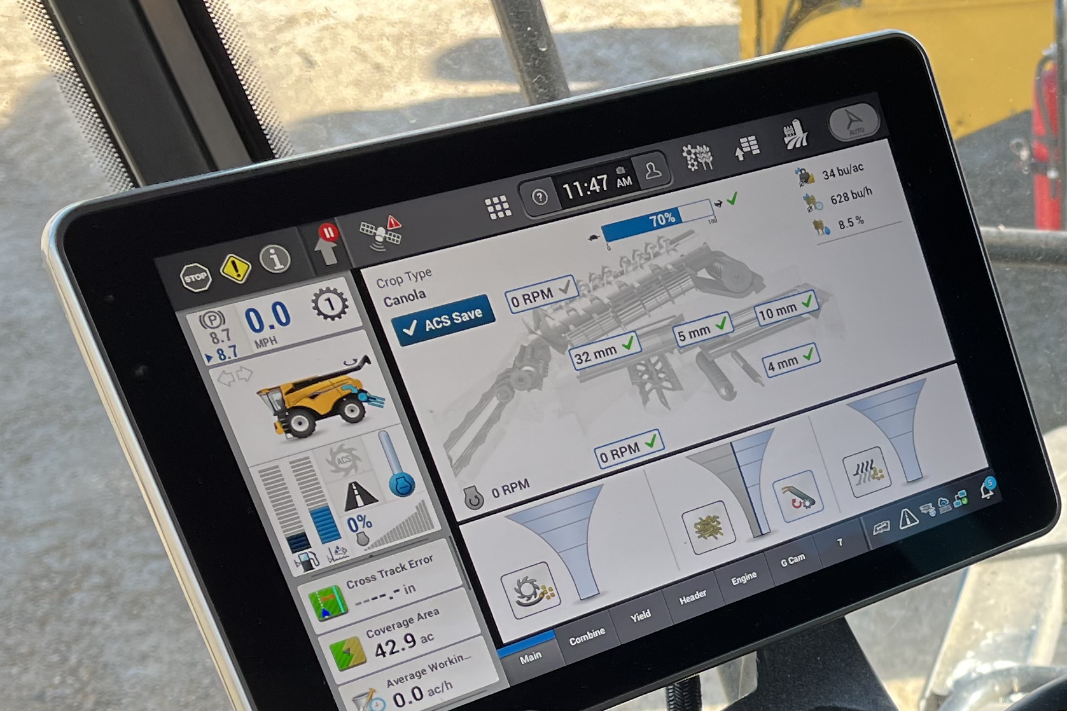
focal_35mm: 65
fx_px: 1926
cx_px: 1182
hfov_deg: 28.1
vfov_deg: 20.3
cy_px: 693
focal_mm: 5.1
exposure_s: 1/144
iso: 32
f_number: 1.6
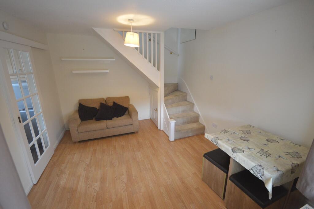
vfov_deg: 77.2
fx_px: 131
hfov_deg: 100.4
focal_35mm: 15
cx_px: 157
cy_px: 104
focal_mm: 10
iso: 1800
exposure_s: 1/60
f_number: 4
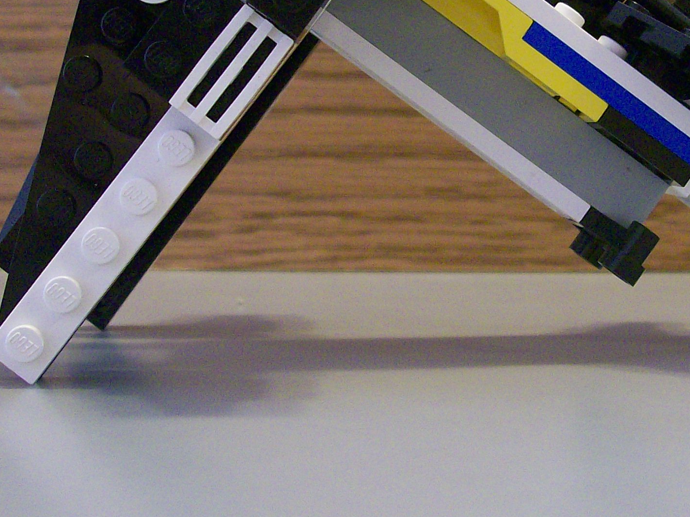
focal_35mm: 72
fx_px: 1434
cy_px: 139
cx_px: 423
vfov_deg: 20.3
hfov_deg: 27.0
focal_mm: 6
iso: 160
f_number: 2.7
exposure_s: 1/8.08
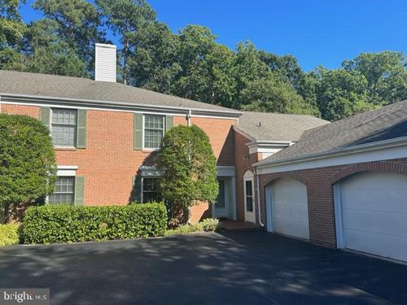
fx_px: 306
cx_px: 204
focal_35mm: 26
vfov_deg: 53.1
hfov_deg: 67.3
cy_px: 152
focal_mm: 5.7
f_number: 1.5
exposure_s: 1/2299
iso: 50
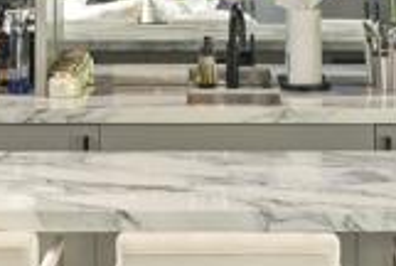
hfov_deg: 14.7
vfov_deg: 9.7
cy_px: -99
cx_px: 244
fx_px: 1532
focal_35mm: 139
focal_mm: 35
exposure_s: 1.3
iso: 500
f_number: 13
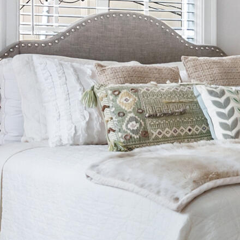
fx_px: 910
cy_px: 53
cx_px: 389
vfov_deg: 14.9
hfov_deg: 13.8
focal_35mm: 116
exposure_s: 1/25
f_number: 9
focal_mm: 16
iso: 250
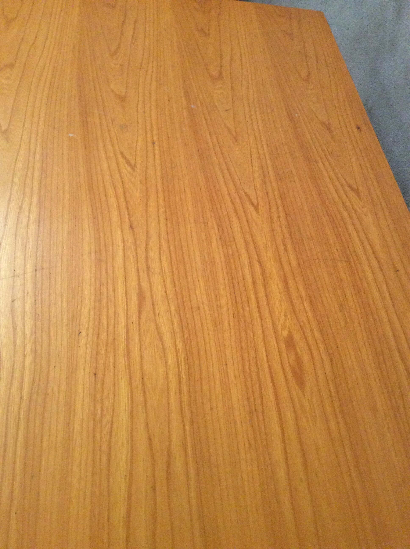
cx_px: 205
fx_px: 507
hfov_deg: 44.1
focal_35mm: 32
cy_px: 274
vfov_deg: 56.9
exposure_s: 1/25
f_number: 2.4
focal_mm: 3.3
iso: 320
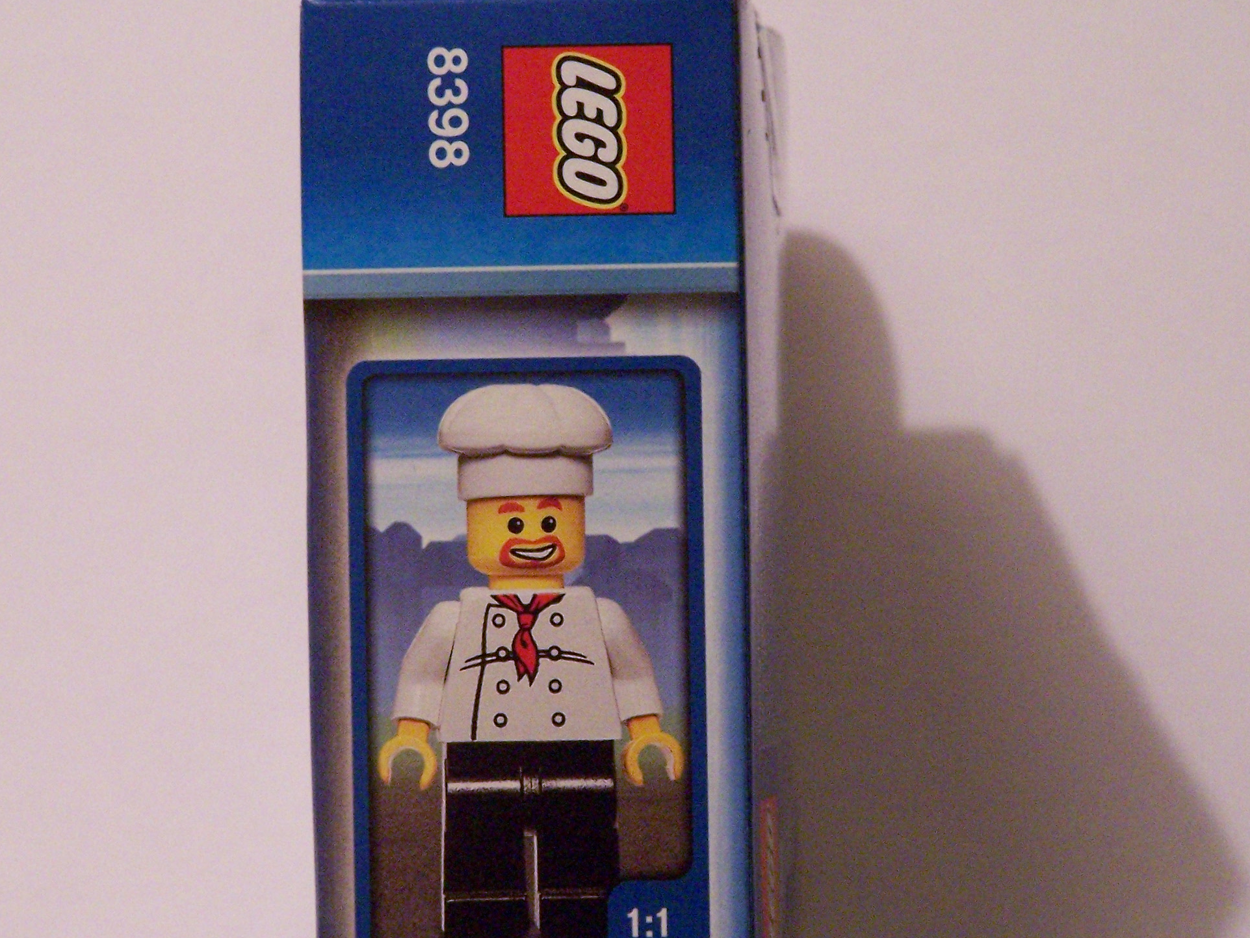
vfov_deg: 7.0
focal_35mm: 213
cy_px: 491
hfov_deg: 9.3
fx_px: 7691
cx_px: 535
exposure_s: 1/20
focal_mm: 26.4
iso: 400
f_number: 3.2
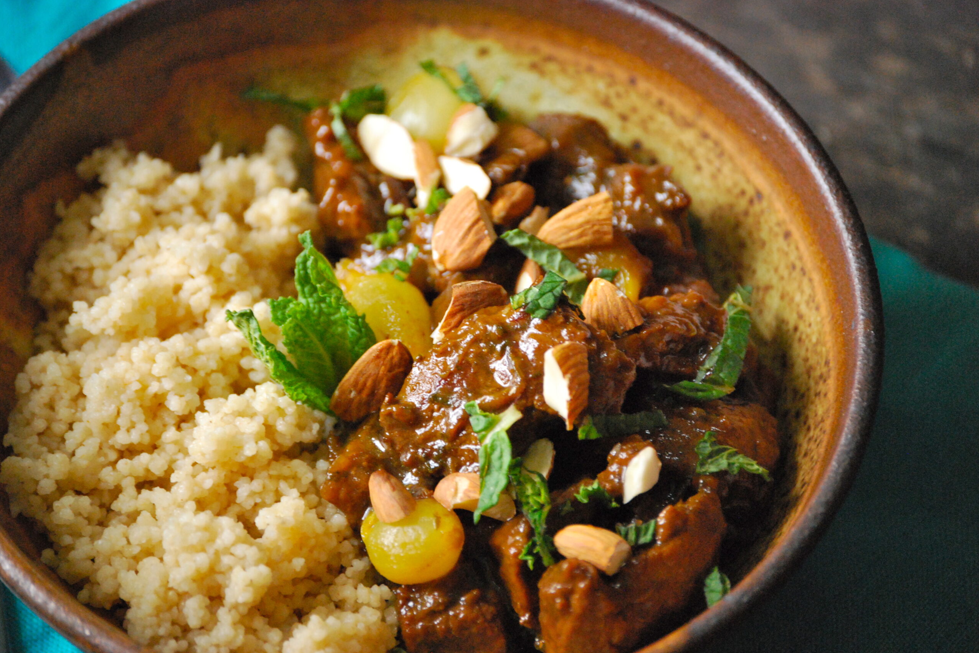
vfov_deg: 7.3
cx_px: 488
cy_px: 328
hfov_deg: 10.9
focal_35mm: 189
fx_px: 5126
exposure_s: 1/80
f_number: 5
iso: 1600
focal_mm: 125
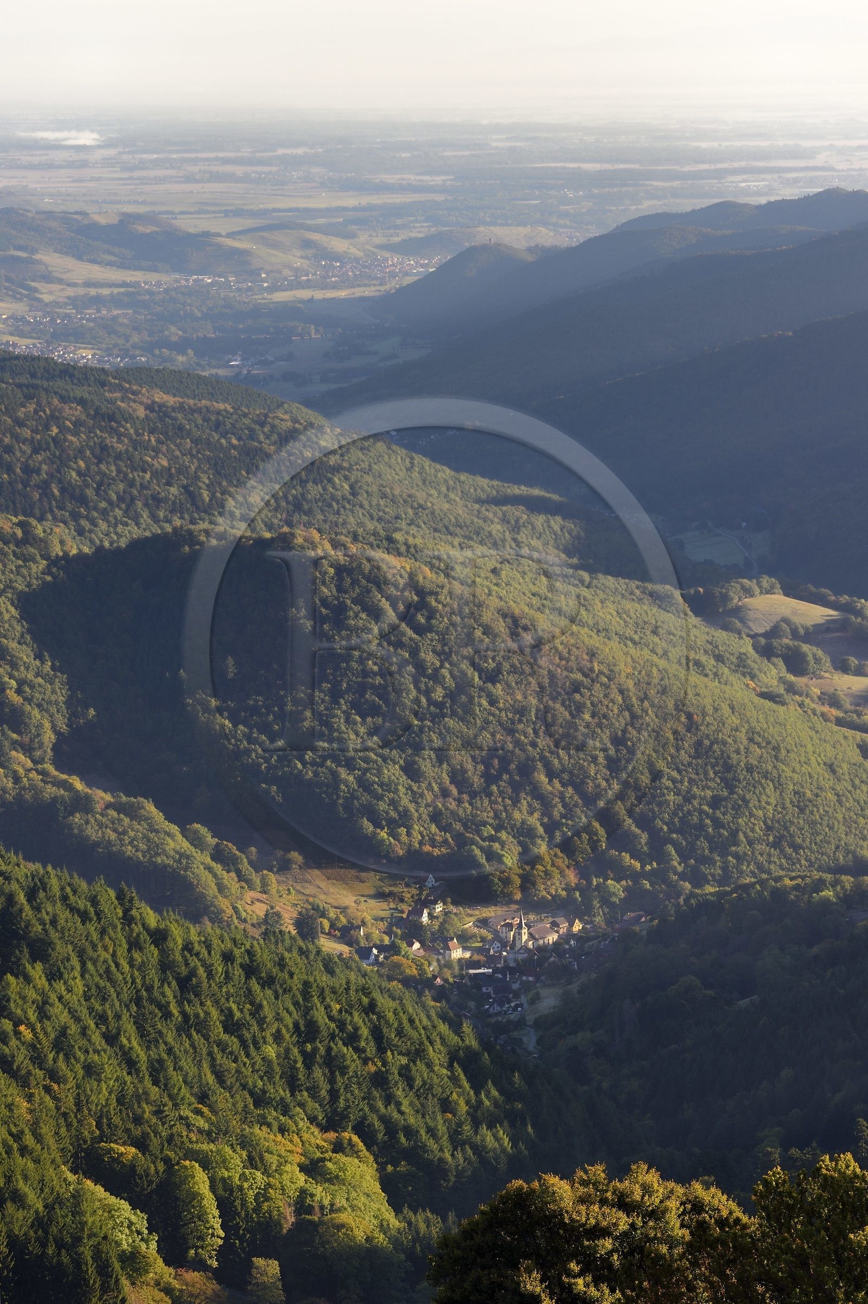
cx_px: 434
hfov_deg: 11.2
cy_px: 652
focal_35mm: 122
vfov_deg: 16.8
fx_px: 4417
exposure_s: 1/320
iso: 200
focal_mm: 122
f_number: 7.1
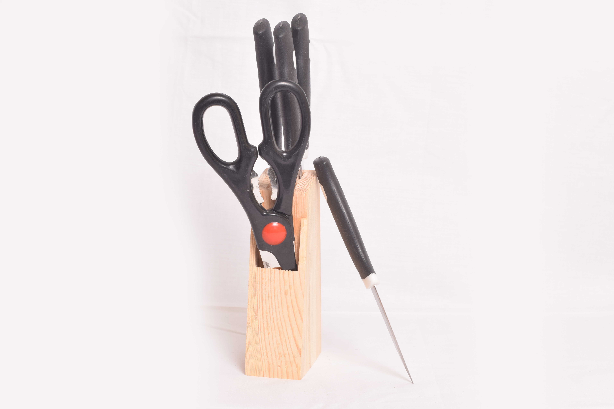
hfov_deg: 29.2
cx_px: 307
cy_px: 204
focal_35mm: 69
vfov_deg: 19.7
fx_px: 1177
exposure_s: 1/160
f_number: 10
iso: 400
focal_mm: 46
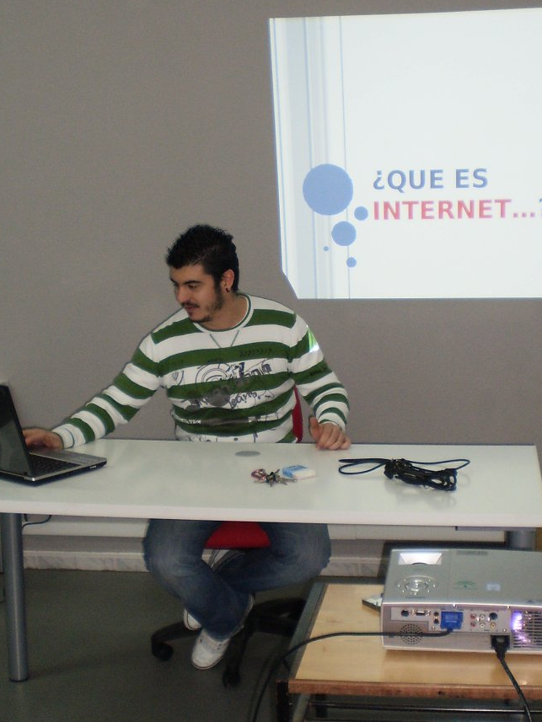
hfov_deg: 26.1
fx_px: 1169
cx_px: 292
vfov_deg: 34.3
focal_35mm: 56
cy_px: 316
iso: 125
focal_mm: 6.3
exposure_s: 1/30
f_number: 3.1
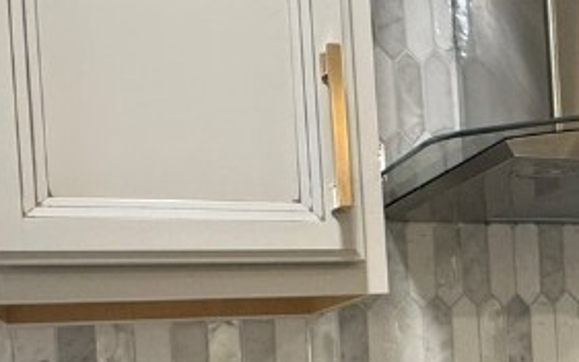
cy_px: 358
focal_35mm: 54
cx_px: 515
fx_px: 853
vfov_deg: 23.1
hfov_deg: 35.4
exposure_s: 1/120
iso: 250
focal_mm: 2.22
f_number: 2.2
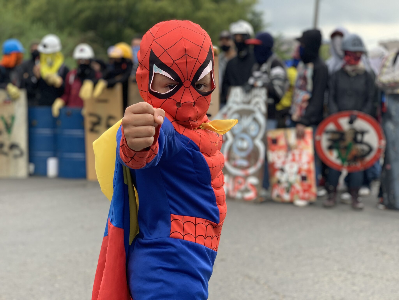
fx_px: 599
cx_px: 200
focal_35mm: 52
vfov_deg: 28.0
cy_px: 150
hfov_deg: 36.8
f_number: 2.4
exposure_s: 1/122
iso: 25
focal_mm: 6
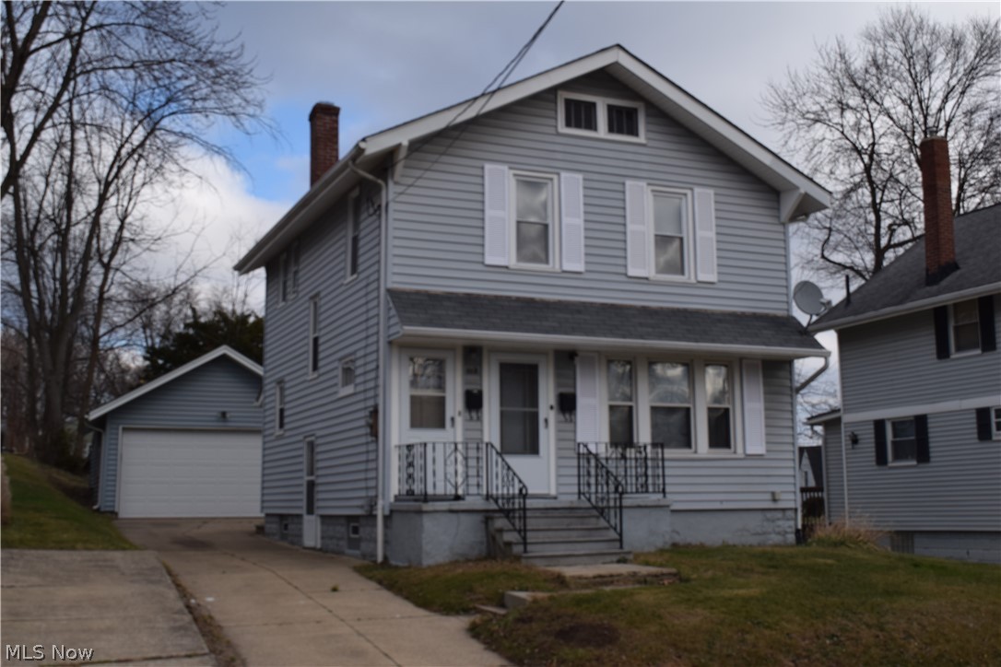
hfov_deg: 46.4
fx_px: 1168
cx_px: 500
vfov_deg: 31.9
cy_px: 334
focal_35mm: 42
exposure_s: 1/400
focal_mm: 28
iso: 200
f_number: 10
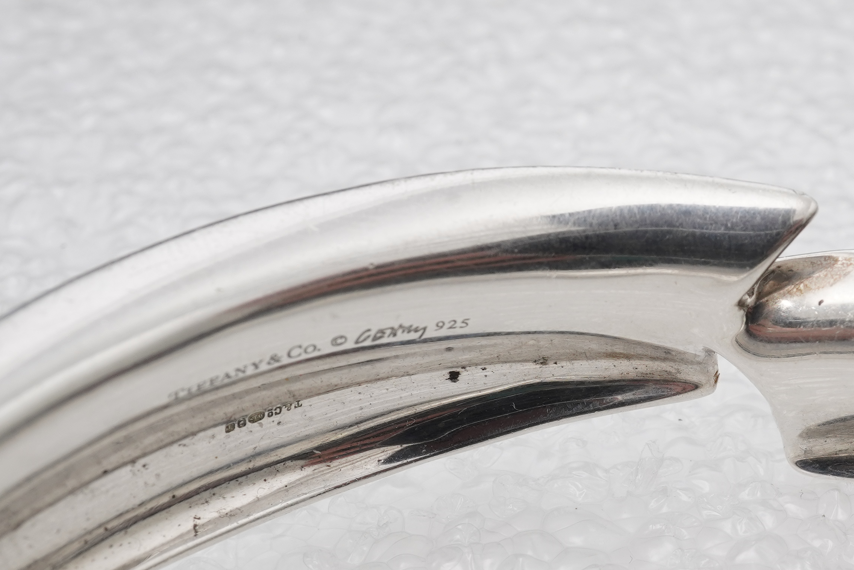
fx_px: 1850
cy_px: 373
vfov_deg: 17.5
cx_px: 710
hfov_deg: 25.4
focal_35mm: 78
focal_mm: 30
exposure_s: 1/125
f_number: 22
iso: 400
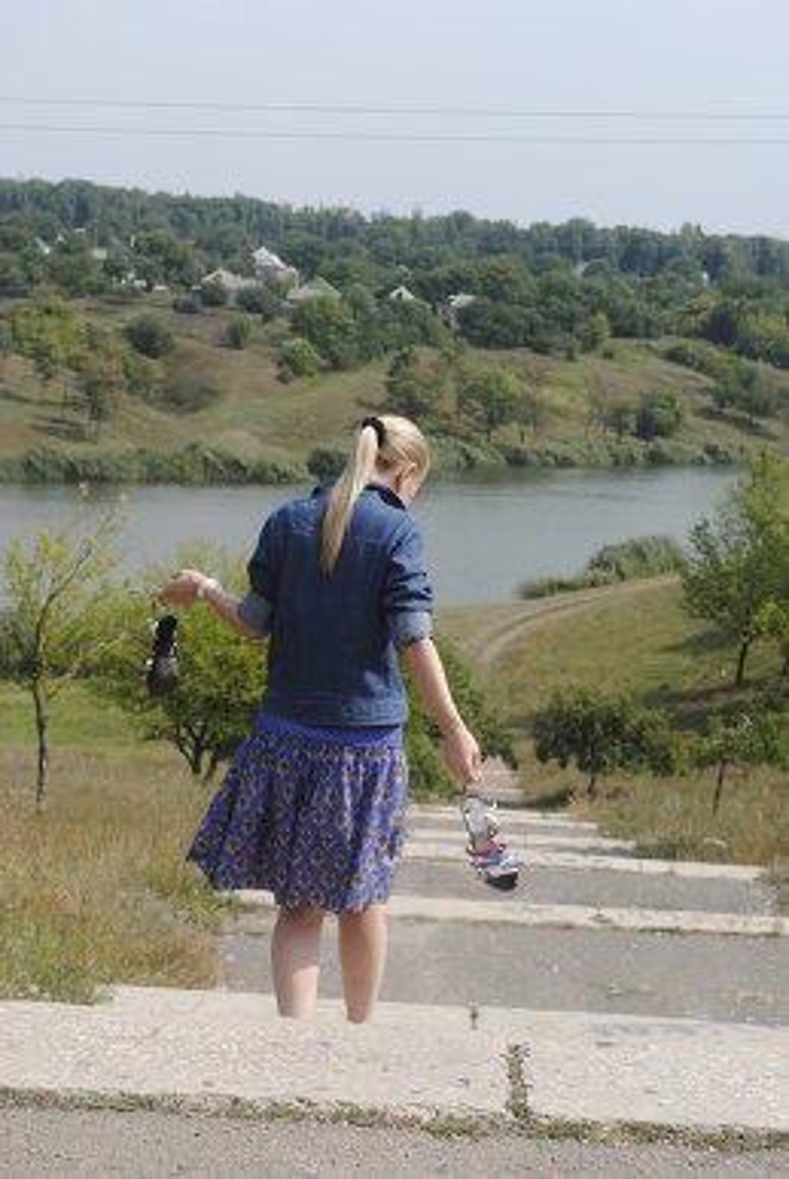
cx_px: 394
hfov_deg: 20.2
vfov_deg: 29.8
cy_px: 590
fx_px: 2213
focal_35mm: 68
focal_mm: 45
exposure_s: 1/250
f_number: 8
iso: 100
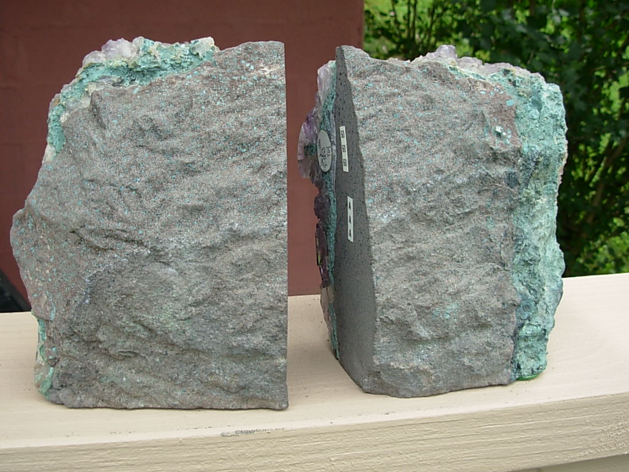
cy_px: 236
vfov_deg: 37.7
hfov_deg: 49.0
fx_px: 690
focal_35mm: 38
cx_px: 314
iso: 50
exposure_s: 1/373
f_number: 2.9
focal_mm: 6.3
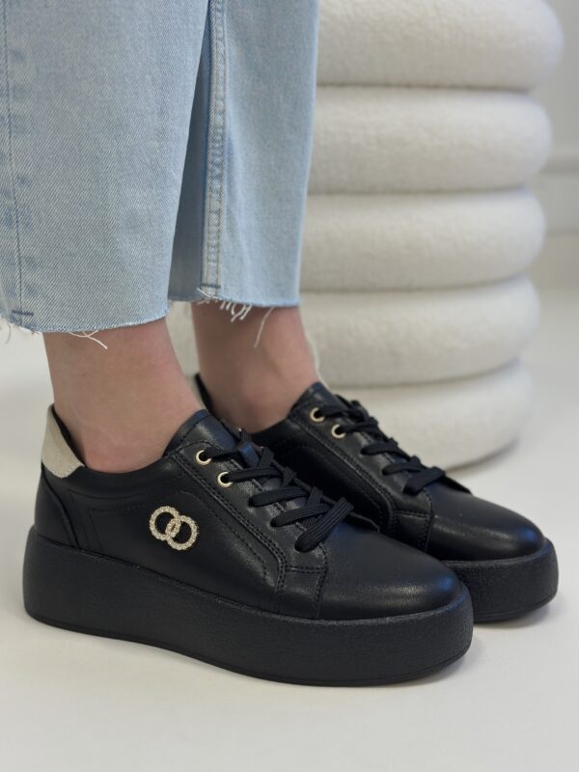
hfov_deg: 30.3
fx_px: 1070
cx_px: 290
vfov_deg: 39.7
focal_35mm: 48
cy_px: 386
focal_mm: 6.86
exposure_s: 1/100
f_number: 1.78
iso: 125
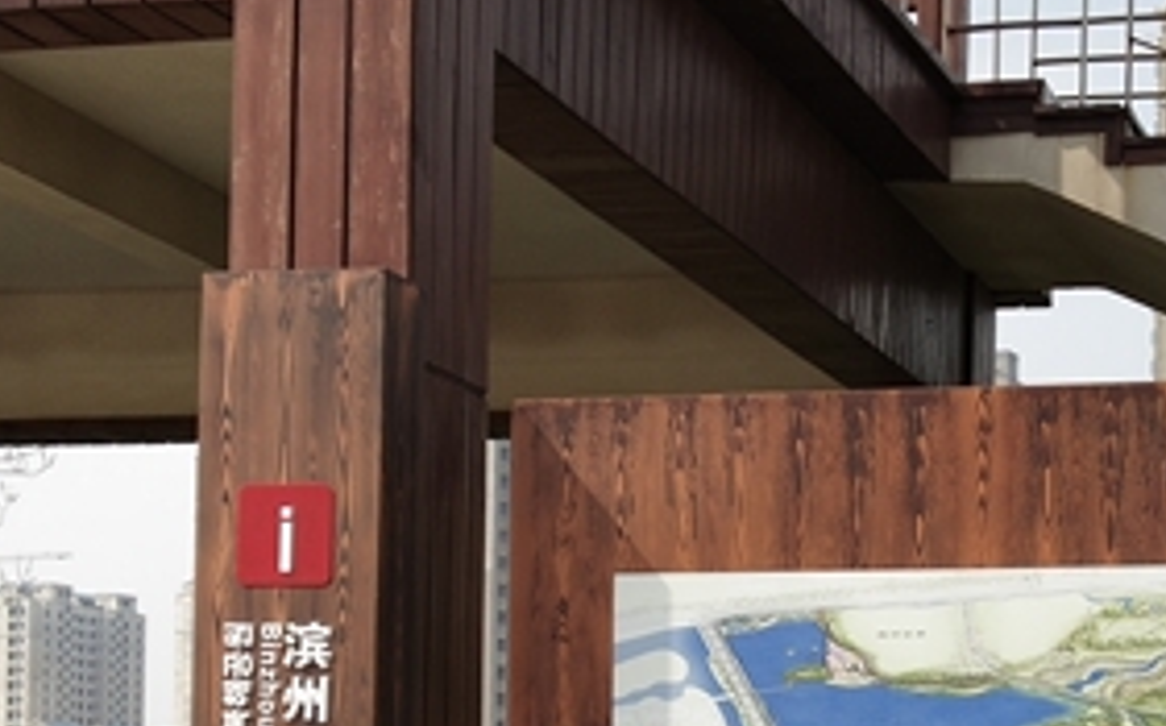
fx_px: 3524
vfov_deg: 11.5
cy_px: 850
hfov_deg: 18.8
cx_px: 726
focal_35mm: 111
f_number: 1.8
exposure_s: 1/2054
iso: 68
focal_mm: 3.95
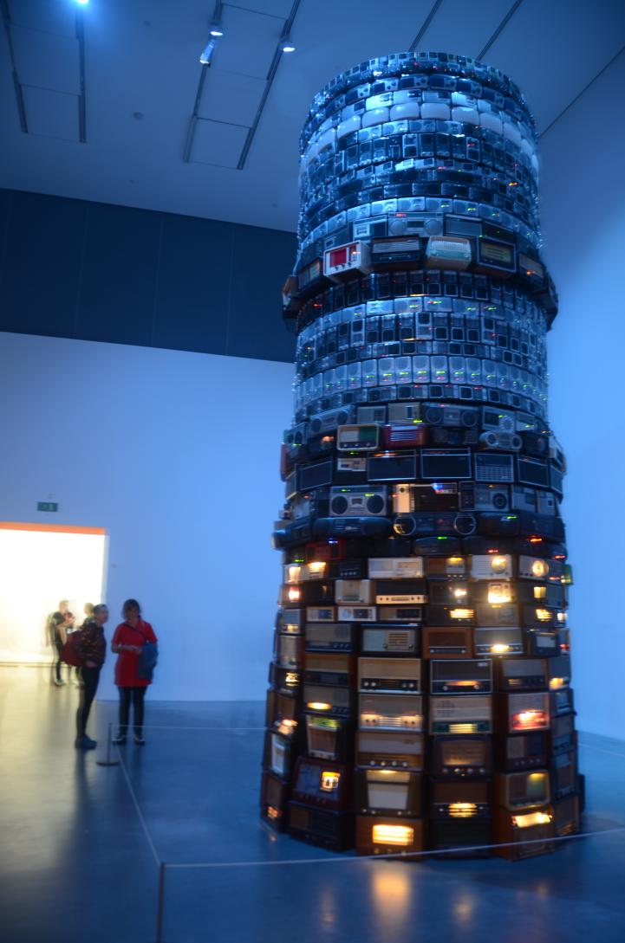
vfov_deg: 67.5
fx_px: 706
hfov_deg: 47.7
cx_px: 312
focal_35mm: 27
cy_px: 472
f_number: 3.5
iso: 100
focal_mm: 18
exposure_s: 5
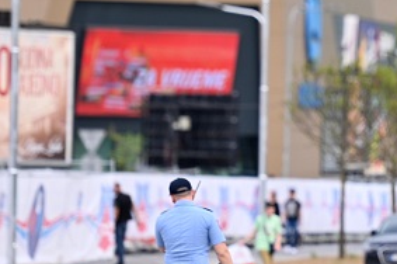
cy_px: 185
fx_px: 5607
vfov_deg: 2.7
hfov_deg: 4.0
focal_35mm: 509
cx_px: 438
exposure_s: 1/1250
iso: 125
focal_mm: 180
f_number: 4
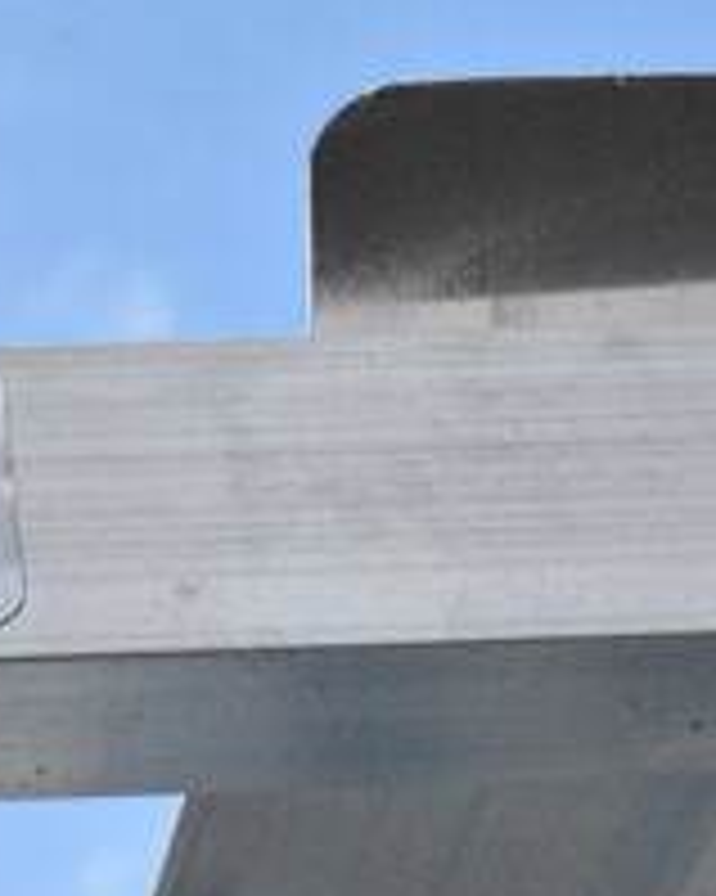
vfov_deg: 11.2
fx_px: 4586
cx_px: -644
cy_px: 576
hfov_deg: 8.5
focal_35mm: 173
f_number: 20
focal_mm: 40
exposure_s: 1/1600
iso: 6400
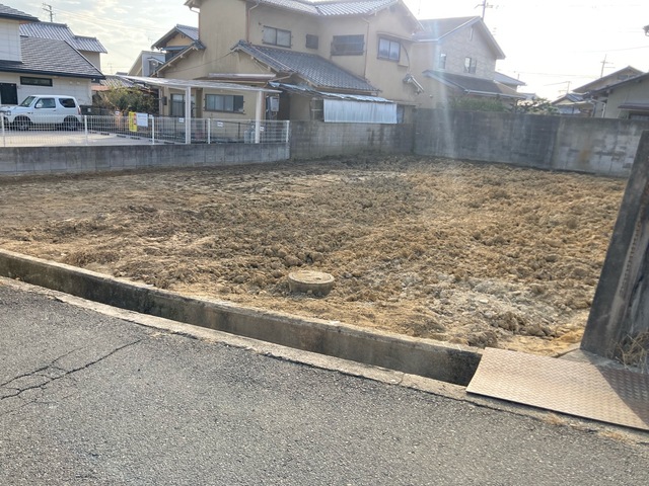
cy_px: 243
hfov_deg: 63.4
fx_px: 525
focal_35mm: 28
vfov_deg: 49.7
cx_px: 324
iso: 20
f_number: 1.8
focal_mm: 3.99
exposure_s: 1/534
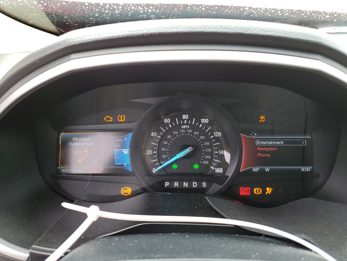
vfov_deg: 53.1
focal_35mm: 26
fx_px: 261
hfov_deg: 67.3
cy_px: 130
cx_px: 174
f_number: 1.5
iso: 55
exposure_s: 1/120
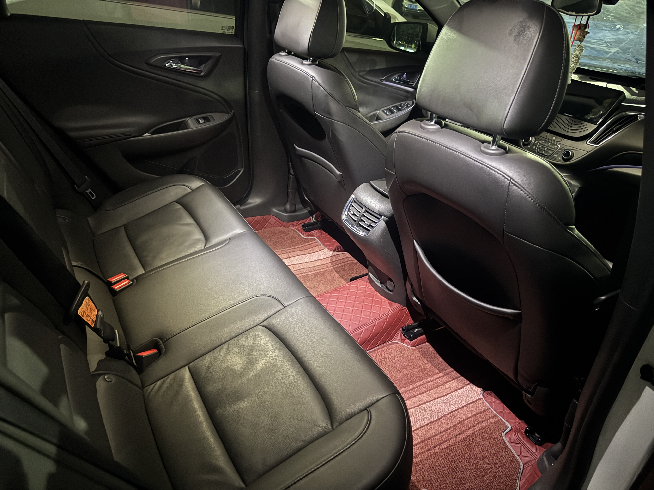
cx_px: 327
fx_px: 453
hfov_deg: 71.6
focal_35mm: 24
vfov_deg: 56.8
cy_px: 245
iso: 1250
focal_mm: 6.76
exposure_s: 1/9
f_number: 1.78
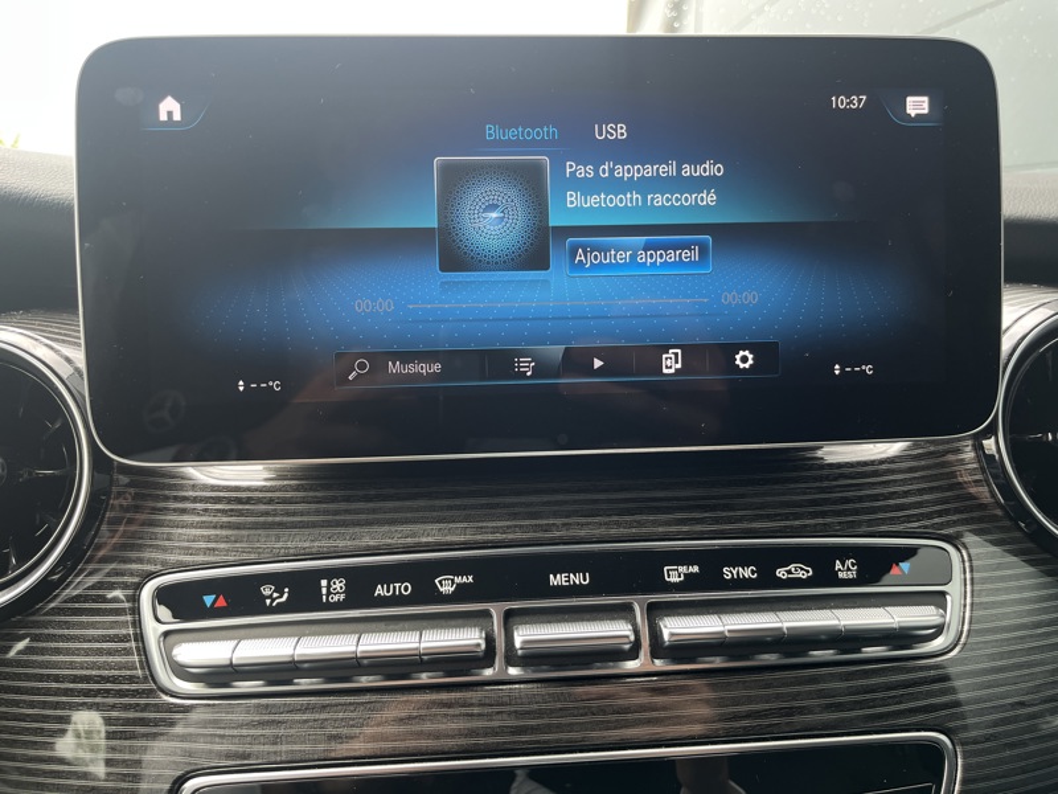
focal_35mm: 26
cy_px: 397
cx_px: 529
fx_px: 795
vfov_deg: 53.1
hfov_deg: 67.3
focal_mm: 5.1
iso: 80
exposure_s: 1/121
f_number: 1.6
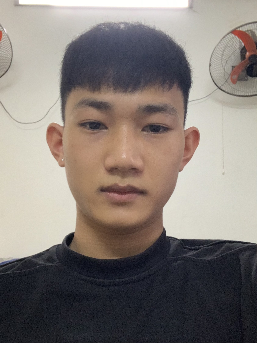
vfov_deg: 56.8
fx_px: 317
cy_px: 172
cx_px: 128
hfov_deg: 44.2
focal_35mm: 32
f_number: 2.2
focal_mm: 2.87
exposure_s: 1/58
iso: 320
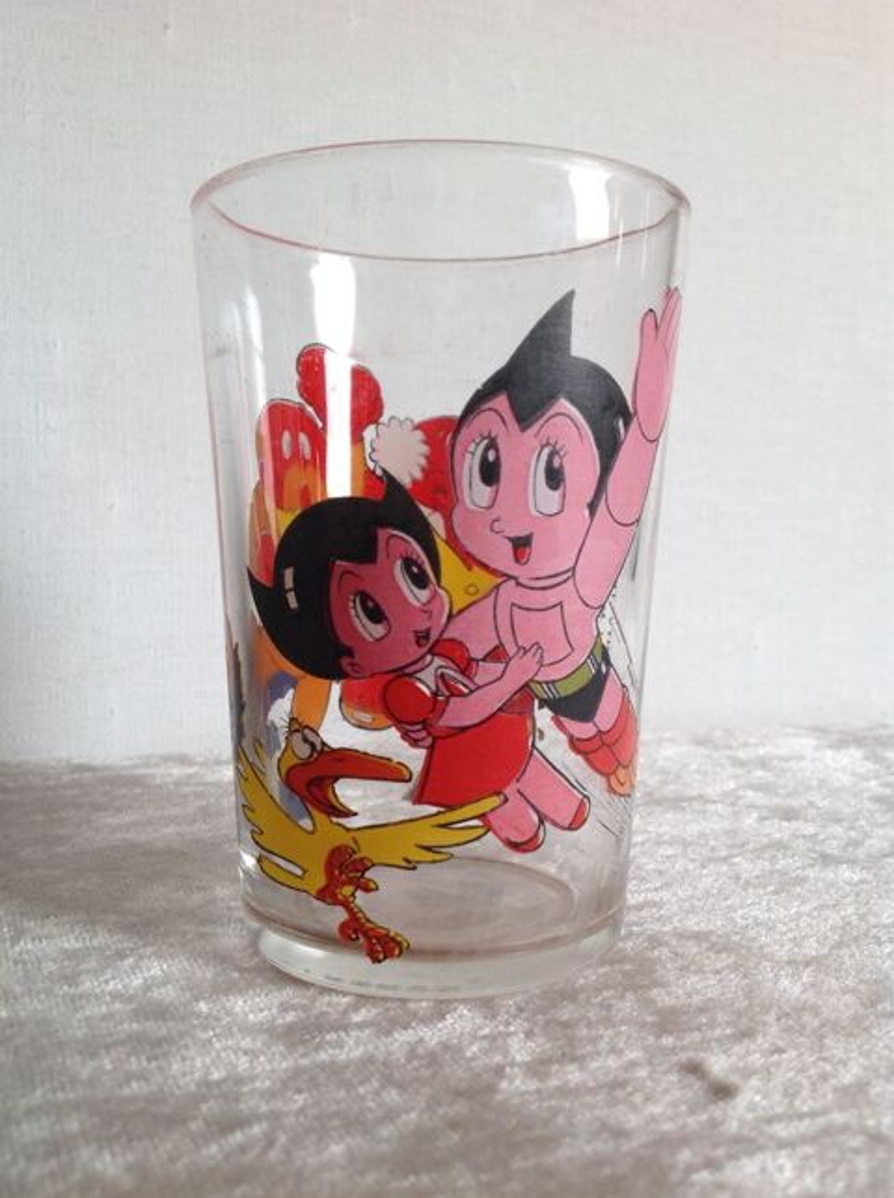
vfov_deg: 52.7
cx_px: 447
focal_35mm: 35
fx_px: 1209
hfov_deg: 40.6
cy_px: 599
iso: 64
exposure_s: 1/60
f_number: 2.4
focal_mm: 4.28
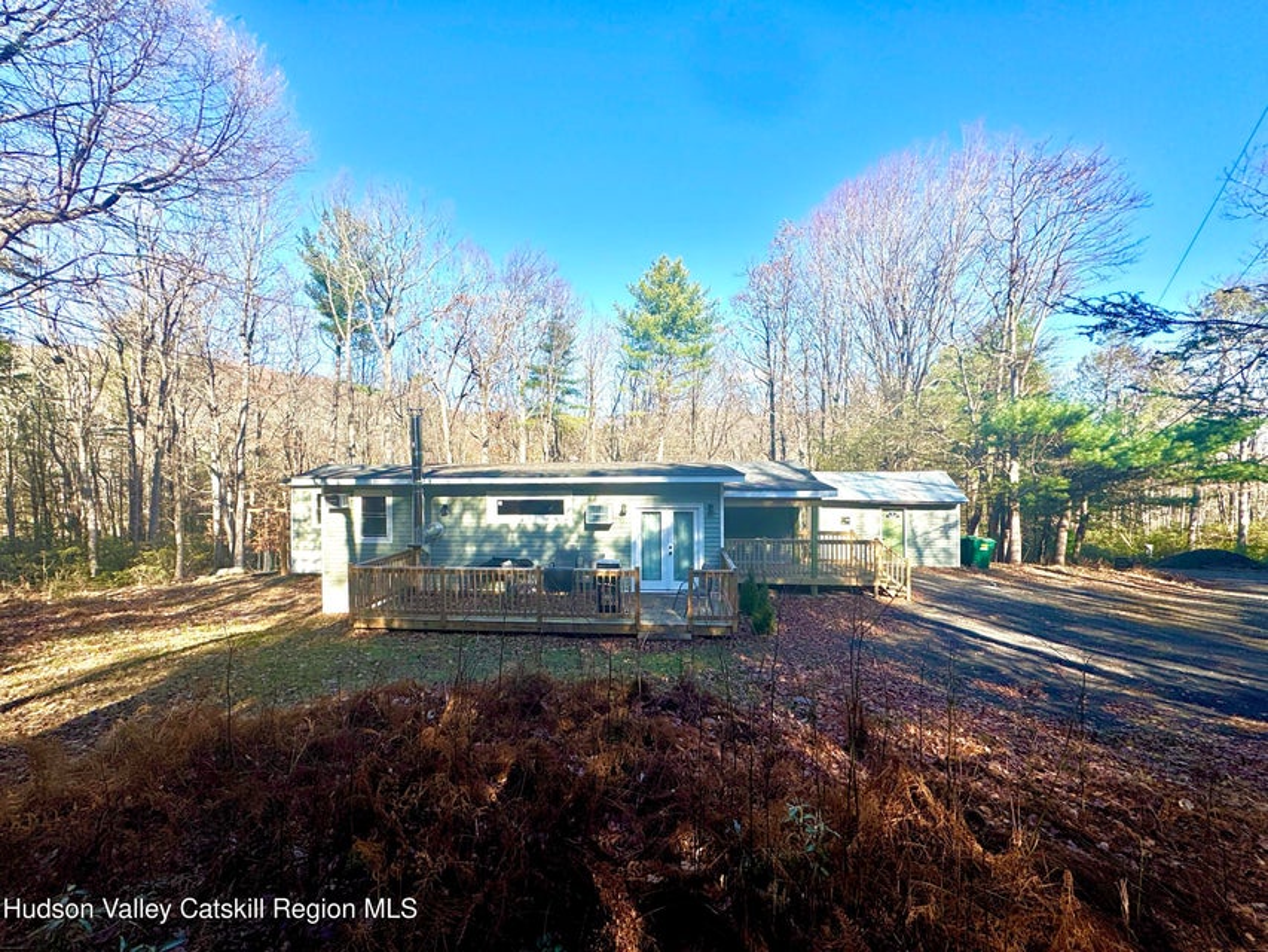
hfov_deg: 102.1
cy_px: 476
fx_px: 513
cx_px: 634
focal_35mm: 14
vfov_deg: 85.7
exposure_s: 1/1110
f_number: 2.2
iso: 50
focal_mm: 2.22
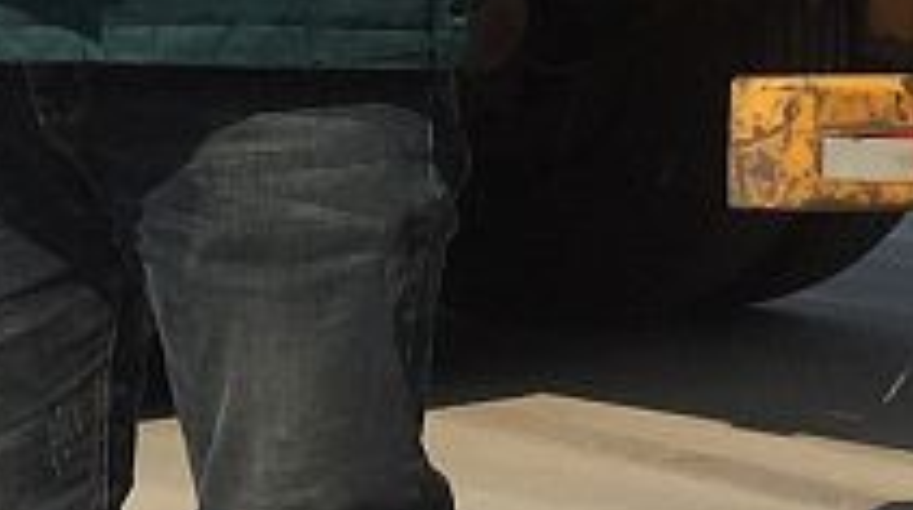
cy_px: -311
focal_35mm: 180
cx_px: -550
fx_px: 4352
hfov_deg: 11.4
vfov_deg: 6.6
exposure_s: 1/1522
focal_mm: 4.15
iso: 32
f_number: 2.2
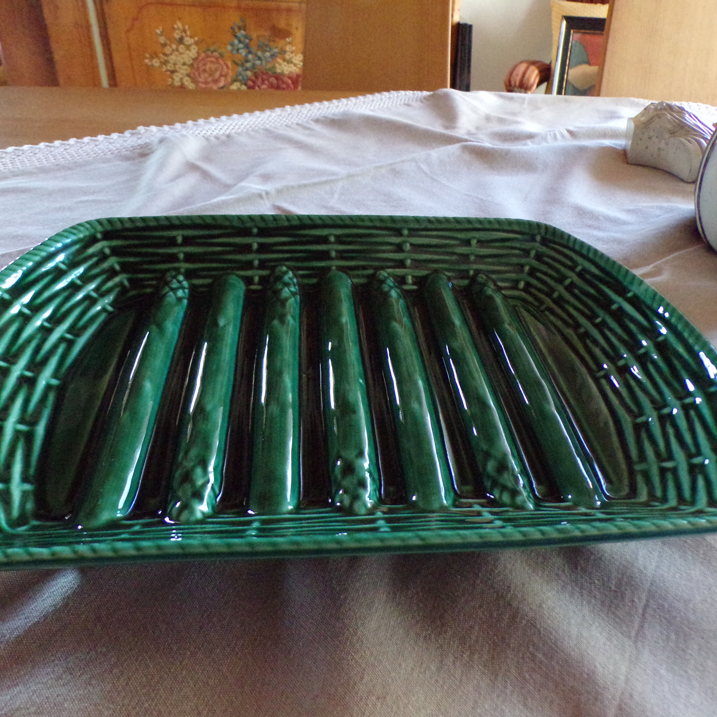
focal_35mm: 29
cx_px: 386
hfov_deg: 55.6
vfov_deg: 55.6
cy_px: 365
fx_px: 680
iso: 778
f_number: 3
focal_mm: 4.3
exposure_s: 1/60
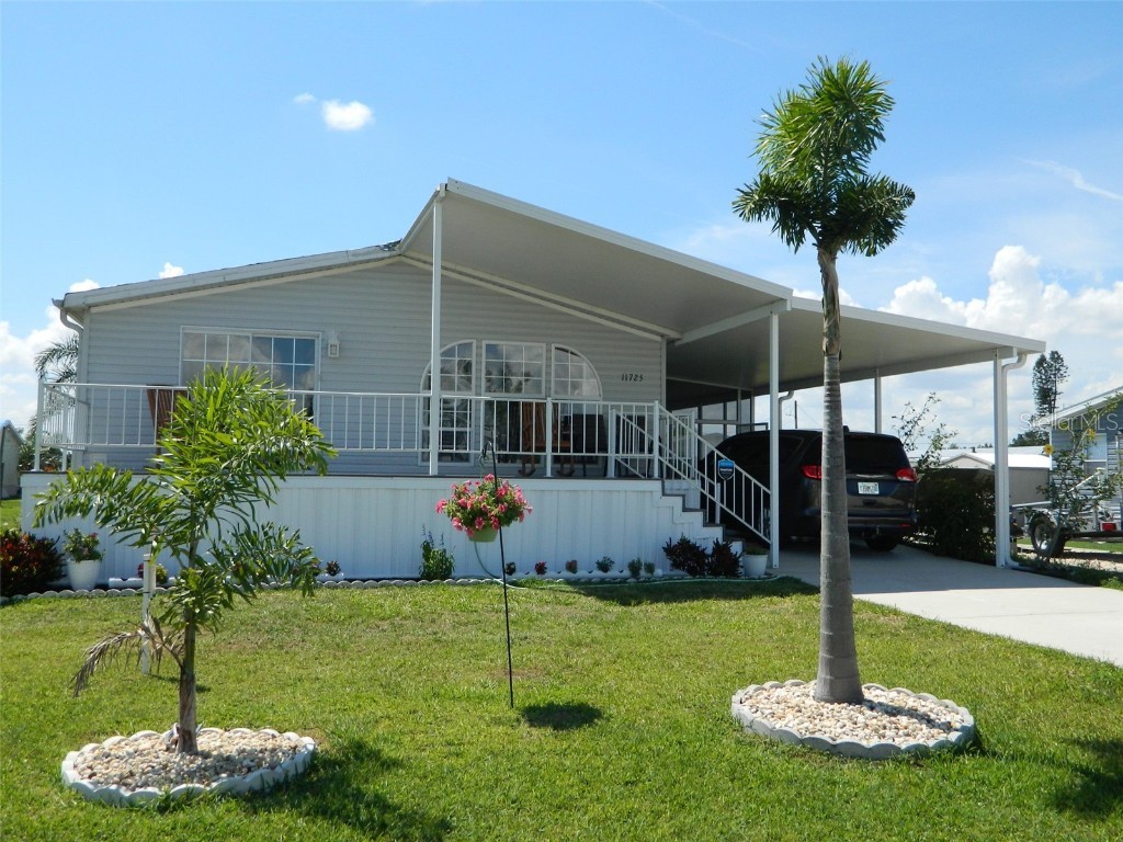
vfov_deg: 45.4
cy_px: 421
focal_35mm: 31
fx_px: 1006
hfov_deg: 58.4
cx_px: 562
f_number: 9.1
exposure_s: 1/200
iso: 110
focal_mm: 5.6
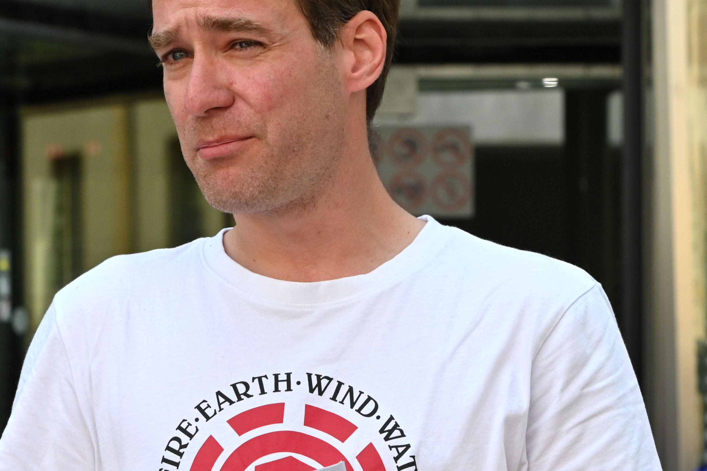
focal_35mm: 255
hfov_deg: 8.1
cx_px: 299
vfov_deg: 5.4
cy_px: 367
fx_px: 5005
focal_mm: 110
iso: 800
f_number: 9
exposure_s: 1/500
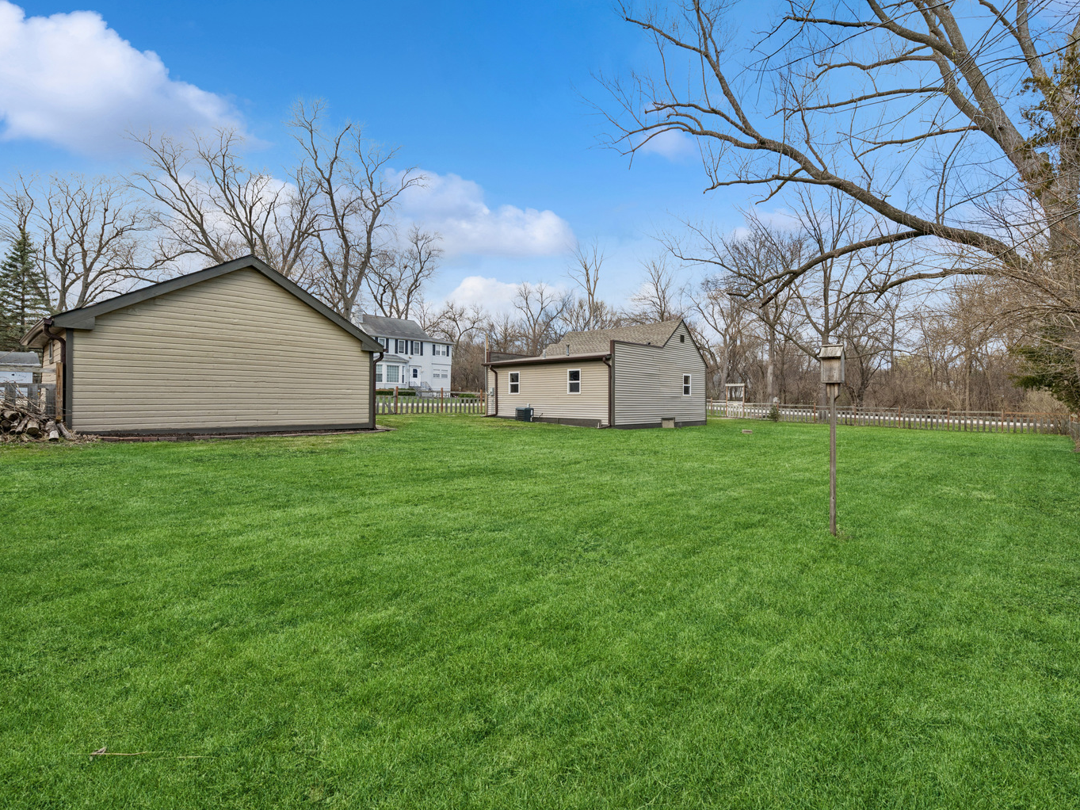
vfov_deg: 78.0
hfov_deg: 94.0
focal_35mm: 16
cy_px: 384
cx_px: 606
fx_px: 499
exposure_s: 1/200
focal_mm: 14
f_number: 8
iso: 200
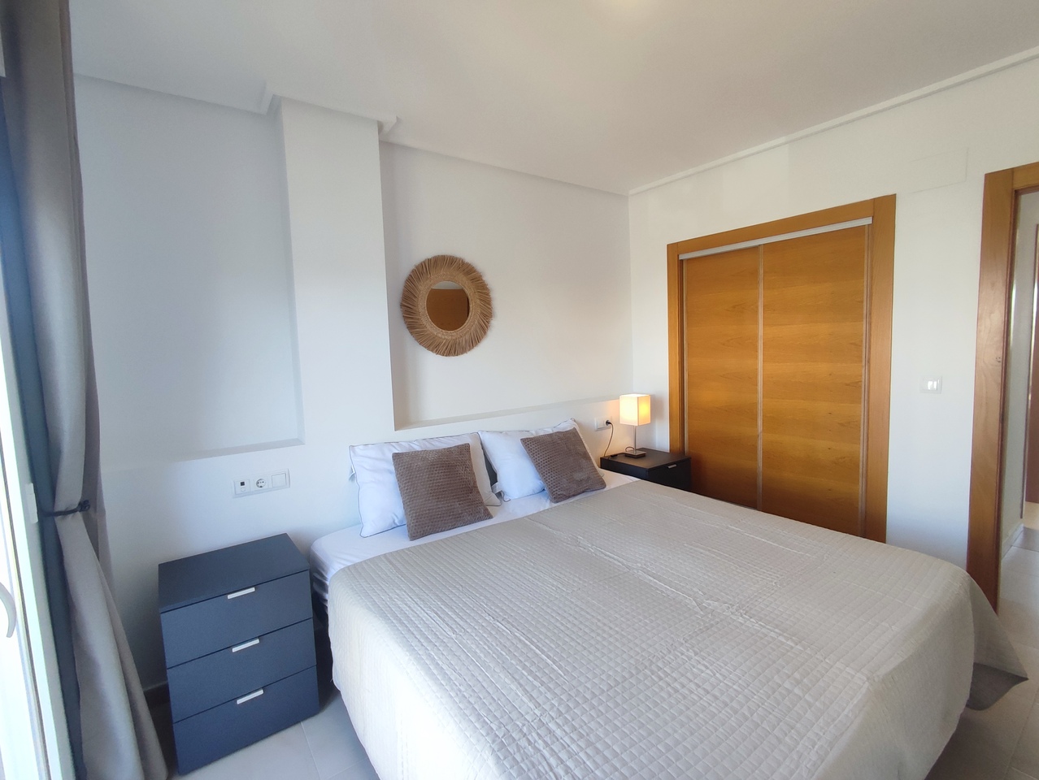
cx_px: 520
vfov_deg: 78.2
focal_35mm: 16
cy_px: 390
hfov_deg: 94.5
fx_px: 481
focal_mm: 1.65
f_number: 2.2
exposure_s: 1/100
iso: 193
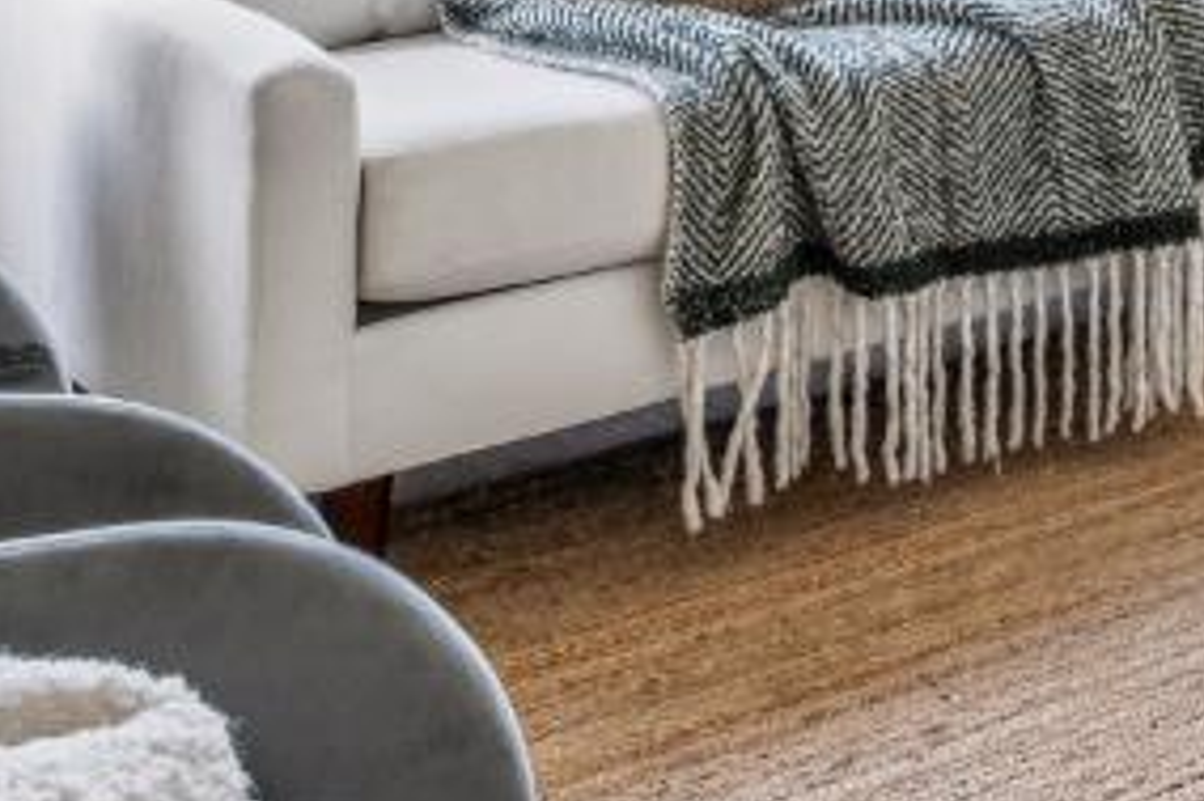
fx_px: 2473
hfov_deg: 23.1
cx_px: 1708
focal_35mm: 74
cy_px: -492
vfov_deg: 16.4
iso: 100
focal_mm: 14
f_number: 7.1
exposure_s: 1/30
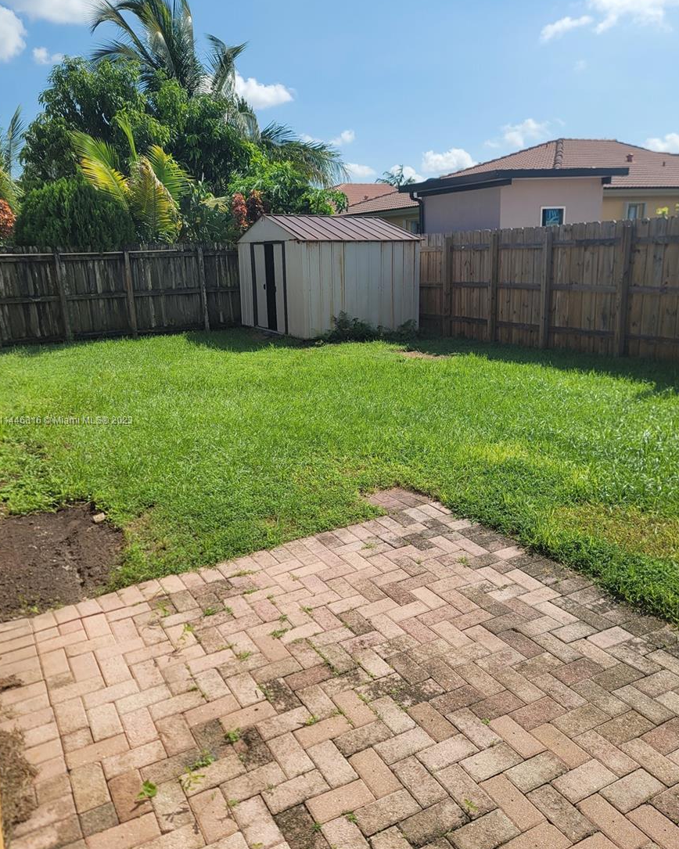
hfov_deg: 53.2
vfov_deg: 64.1
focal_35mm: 27
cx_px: 342
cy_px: 421
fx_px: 678
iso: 20
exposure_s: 1/1176
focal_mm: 7
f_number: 1.8
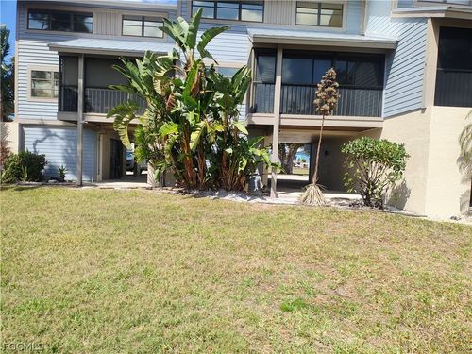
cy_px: 177
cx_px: 236
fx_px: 341
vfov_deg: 54.9
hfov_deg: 69.4
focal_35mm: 25
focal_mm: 4.71
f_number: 1.7
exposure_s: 1/1263
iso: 100
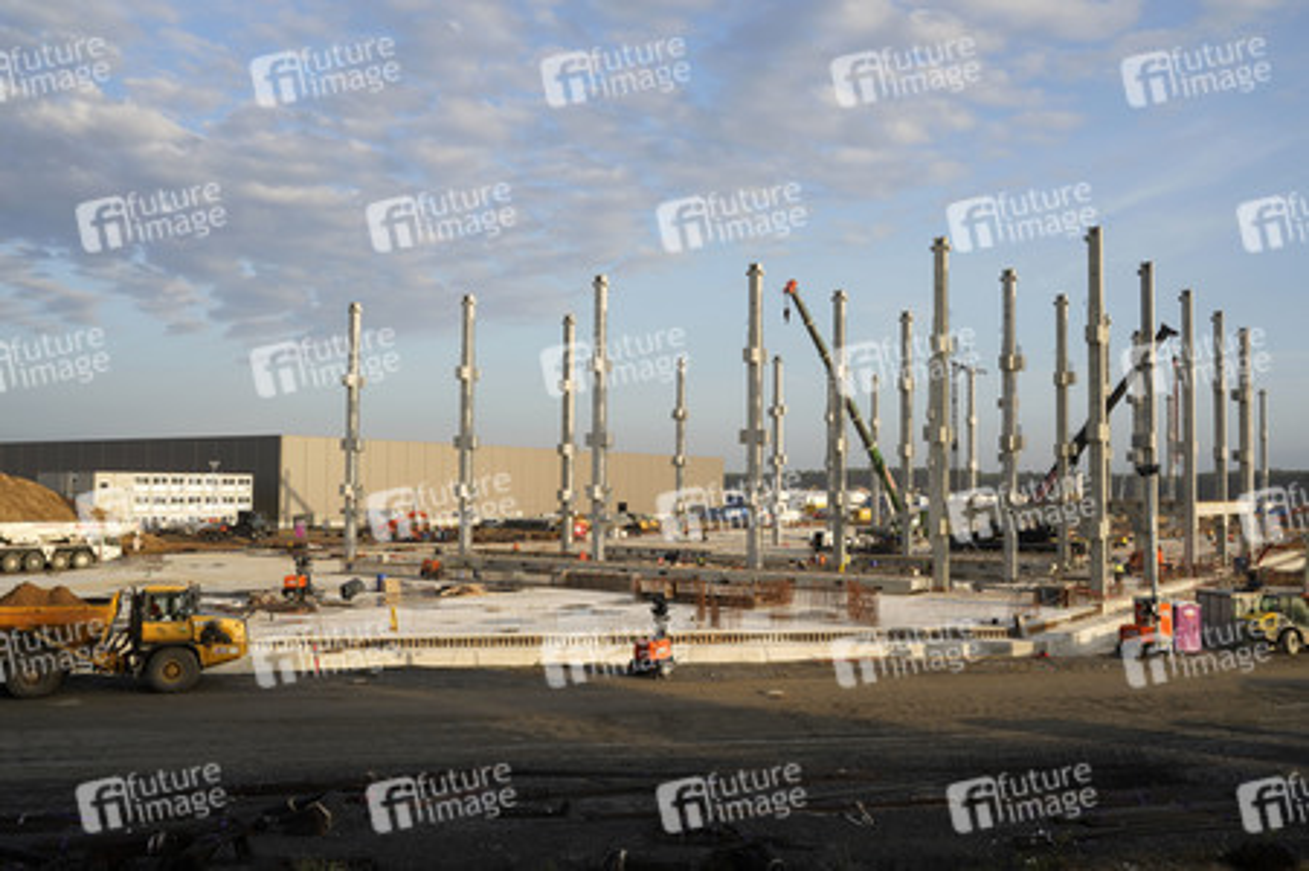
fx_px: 1235
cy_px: 436
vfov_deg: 38.8
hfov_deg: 55.8
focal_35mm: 34
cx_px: 654
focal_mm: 34
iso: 320
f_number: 11
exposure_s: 1/250
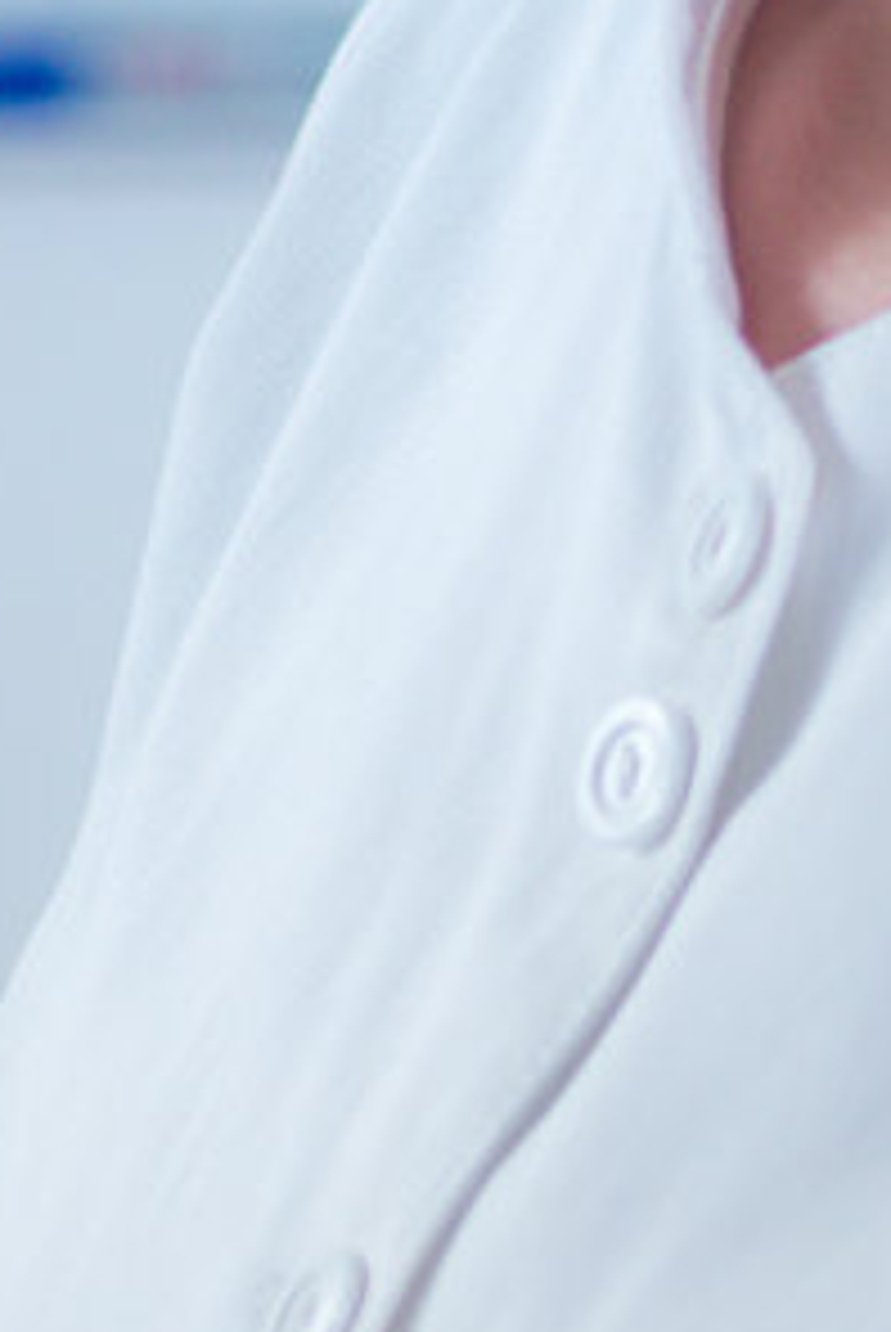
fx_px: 20999
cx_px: -292
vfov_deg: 3.6
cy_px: 2264
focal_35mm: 567
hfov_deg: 2.4
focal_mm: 105
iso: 200
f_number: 3.5
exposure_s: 1/200
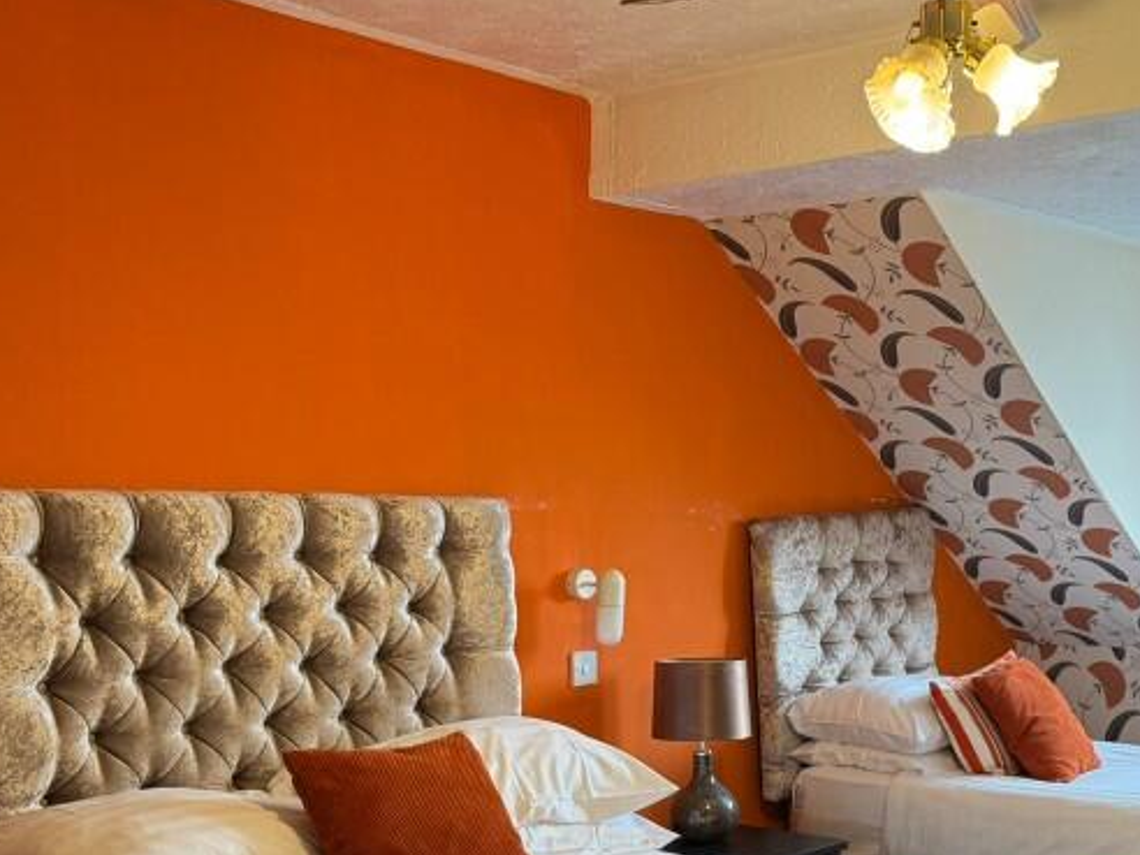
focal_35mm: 50
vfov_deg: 28.2
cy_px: 735
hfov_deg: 37.7
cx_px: 779
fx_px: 1647
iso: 200
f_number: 1.78
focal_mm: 6.76
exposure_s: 1/50
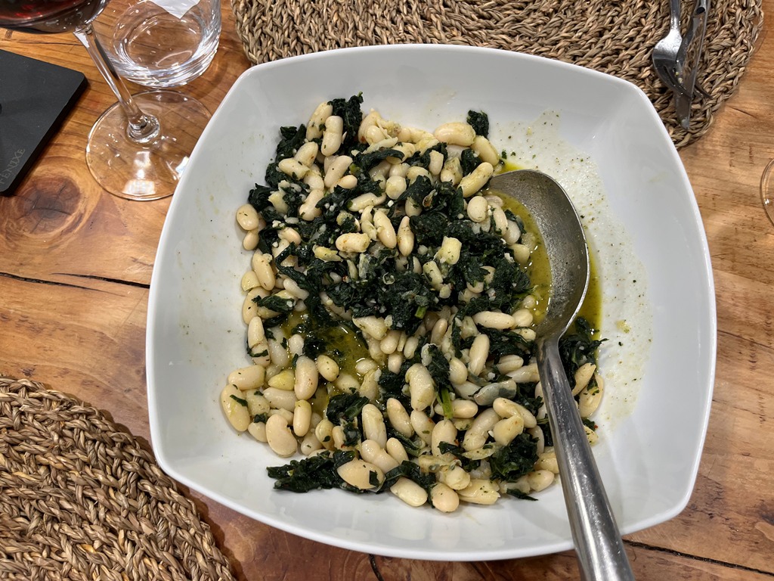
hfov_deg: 67.3
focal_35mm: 26
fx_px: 581
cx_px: 387
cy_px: 290
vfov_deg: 53.1
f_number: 1.6
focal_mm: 5.1
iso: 125
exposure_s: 1/100
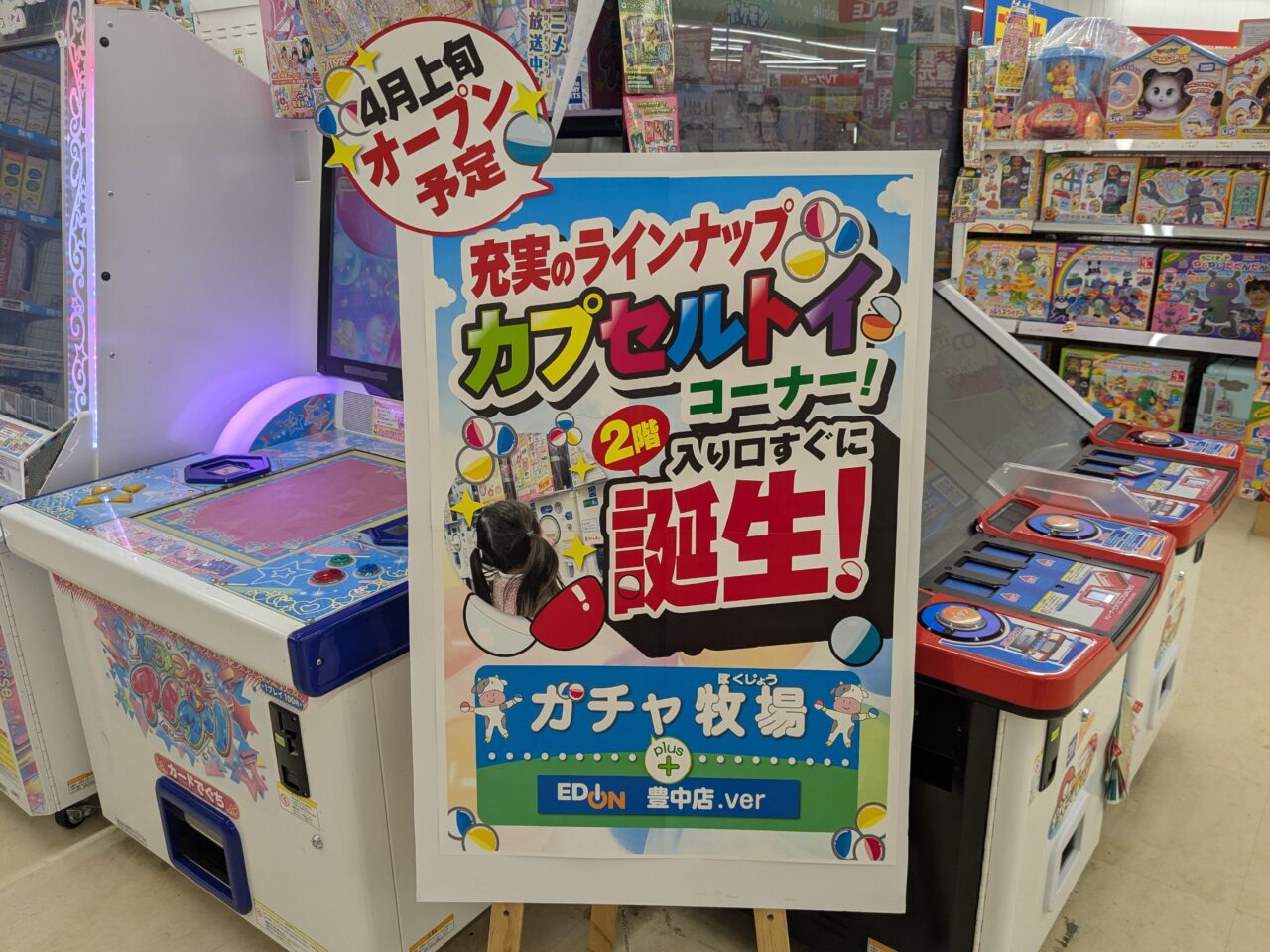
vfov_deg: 51.4
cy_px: 476
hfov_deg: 65.3
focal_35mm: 27
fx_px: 991
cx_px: 635
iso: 49
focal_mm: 4.38
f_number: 1.73
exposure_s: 1/177
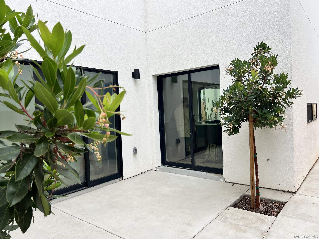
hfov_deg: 67.3
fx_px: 240
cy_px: 120
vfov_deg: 53.1
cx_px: 160
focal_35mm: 26
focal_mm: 5.7
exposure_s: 1/1048
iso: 50
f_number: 1.5
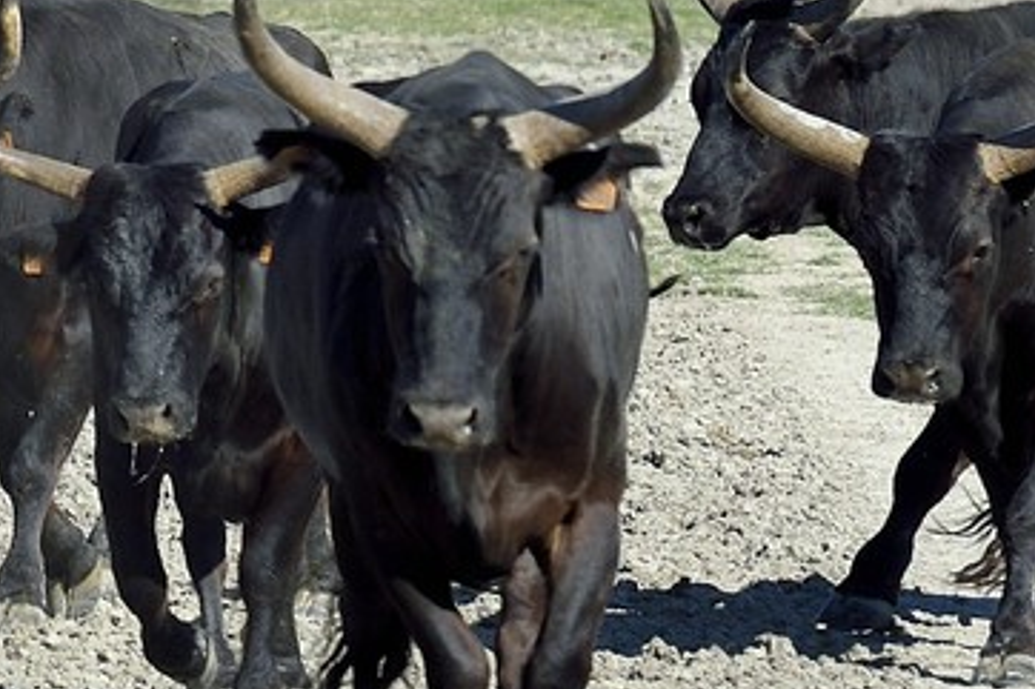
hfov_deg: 2.3
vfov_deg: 1.6
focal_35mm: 884
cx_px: -949
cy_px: -340
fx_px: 25402
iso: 400
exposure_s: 1/1250
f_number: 8
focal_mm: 200
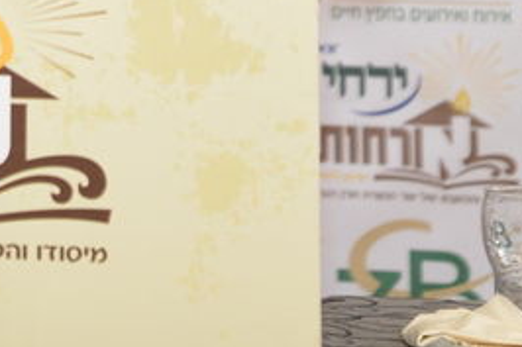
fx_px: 4304
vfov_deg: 4.5
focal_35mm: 297
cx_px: -181
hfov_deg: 6.9
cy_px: -386
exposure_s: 1/160
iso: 640
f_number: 5
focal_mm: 70
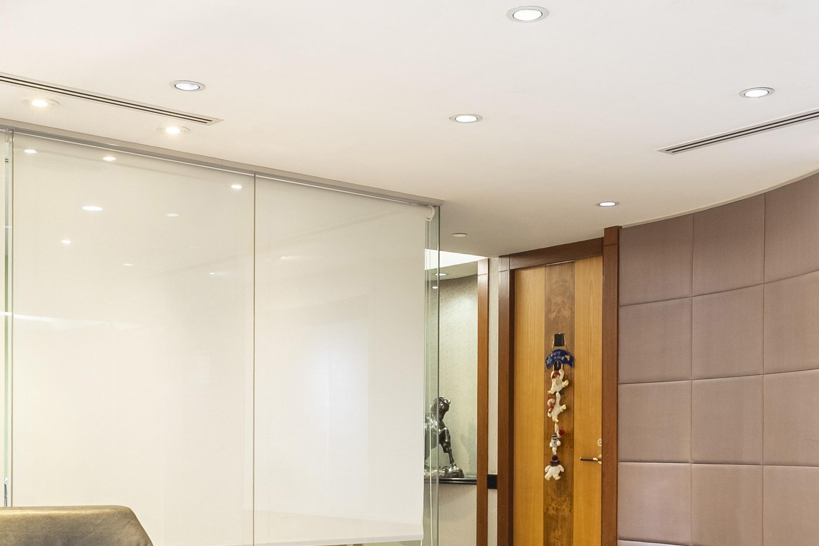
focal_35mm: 47
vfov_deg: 27.8
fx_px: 1069
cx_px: 428
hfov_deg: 41.9
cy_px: 469
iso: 200
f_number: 8
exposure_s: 1/3
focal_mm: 10
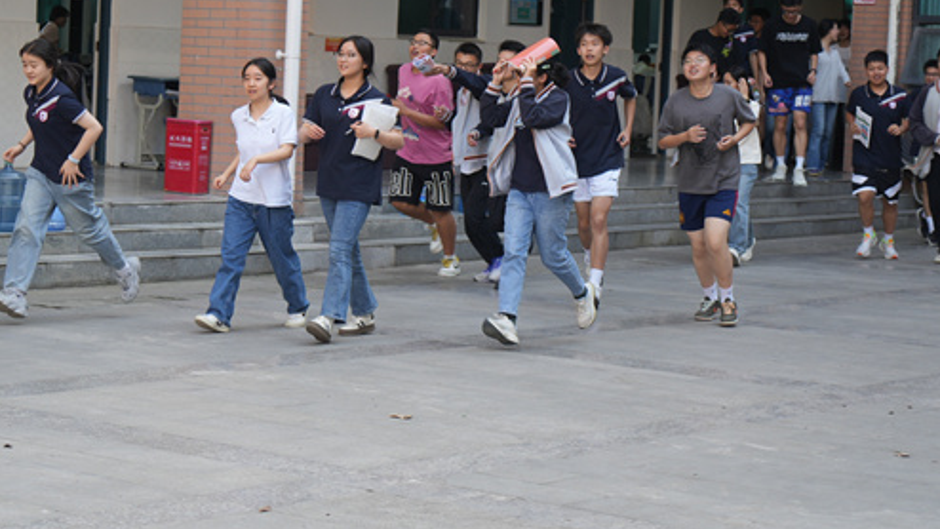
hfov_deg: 22.3
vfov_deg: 12.7
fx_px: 2368
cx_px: 289
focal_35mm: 95
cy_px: 113
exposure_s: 1/160
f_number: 4
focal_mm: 56
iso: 160
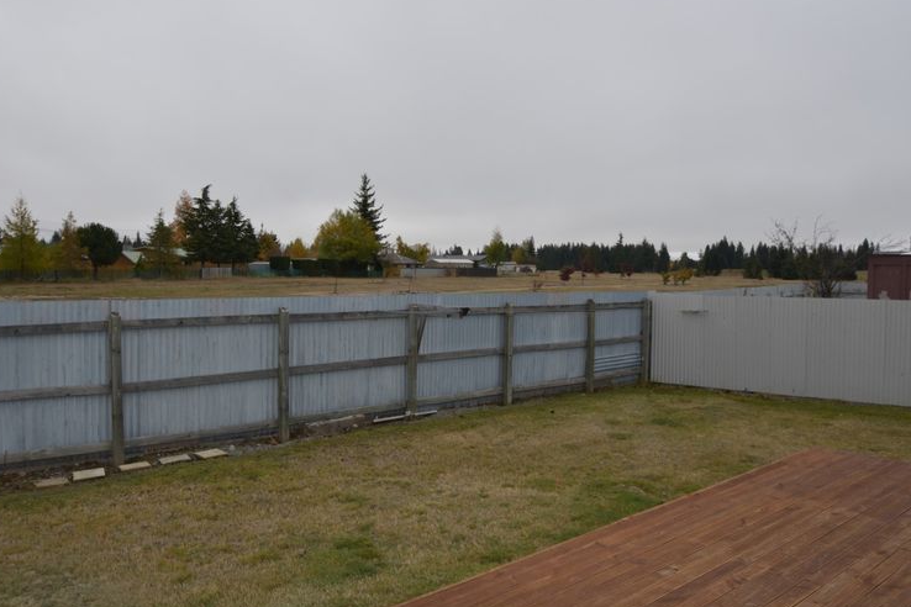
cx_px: 457
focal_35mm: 27
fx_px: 671
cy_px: 307
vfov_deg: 48.7
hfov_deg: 68.3
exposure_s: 1/200
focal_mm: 17
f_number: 4.5
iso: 100
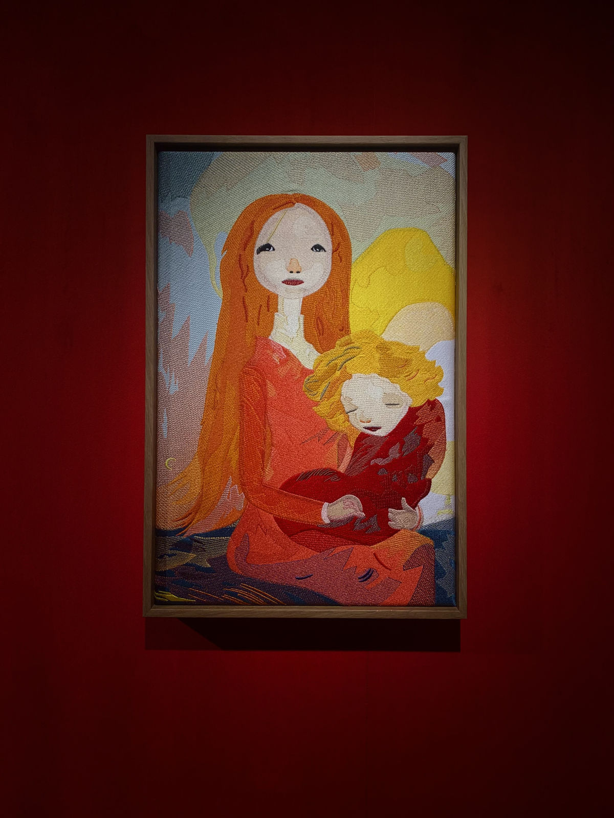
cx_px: 307
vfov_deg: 67.3
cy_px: 409
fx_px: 615
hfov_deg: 53.1
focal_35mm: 26
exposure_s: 1/158
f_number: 1.8
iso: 25
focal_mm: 4.25
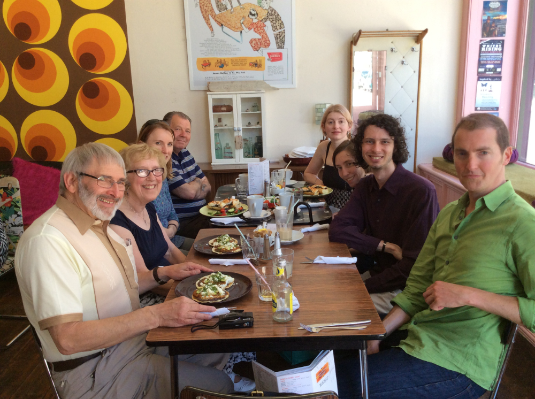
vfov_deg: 44.0
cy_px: 200
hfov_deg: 56.9
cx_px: 268
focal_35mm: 32
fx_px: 494
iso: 64
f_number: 2.4
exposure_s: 1/100
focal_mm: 3.3
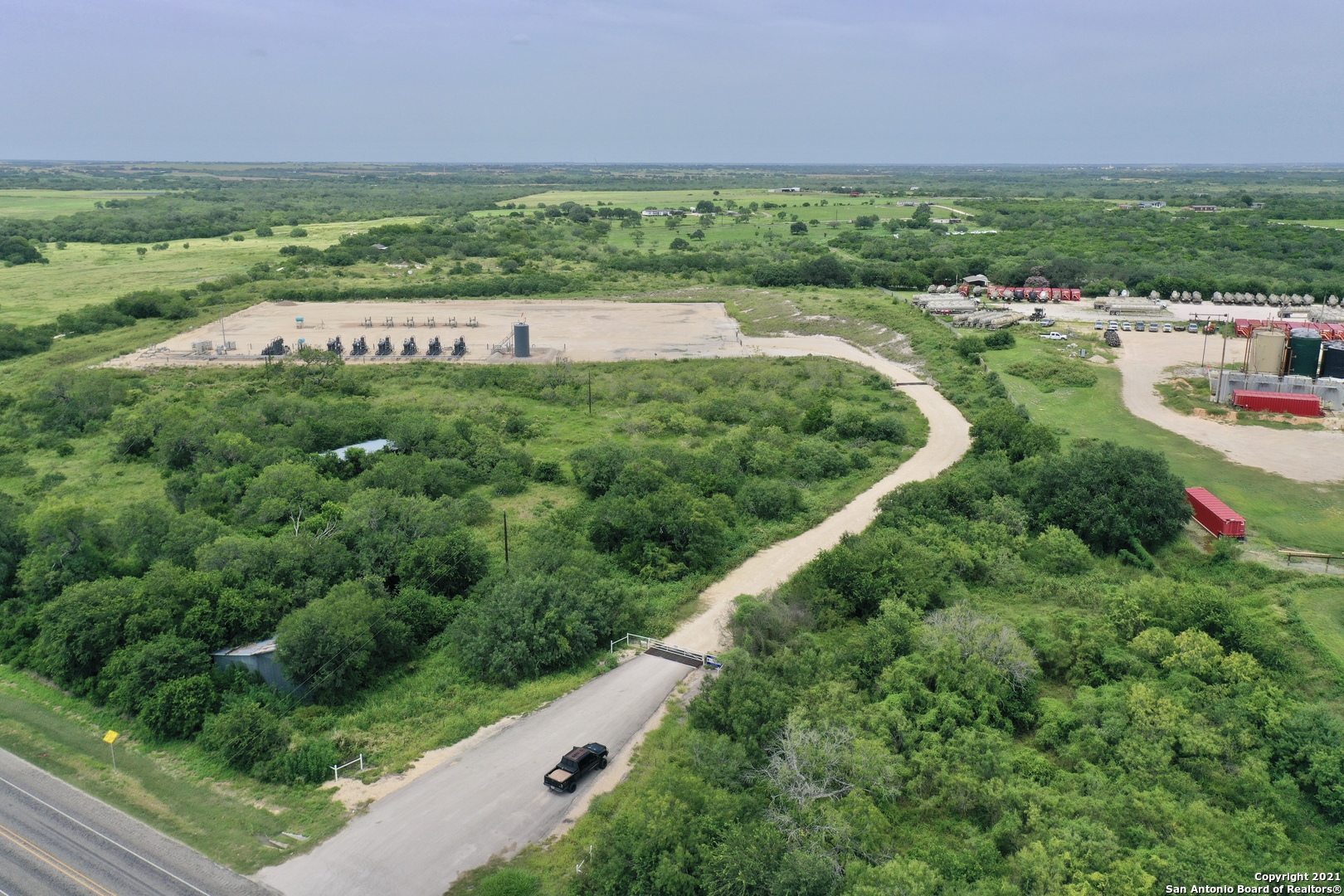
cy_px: 448
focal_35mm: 28
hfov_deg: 65.5
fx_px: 1045
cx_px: 672
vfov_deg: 46.4
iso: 100
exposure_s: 1/1600
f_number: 4
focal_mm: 10.26
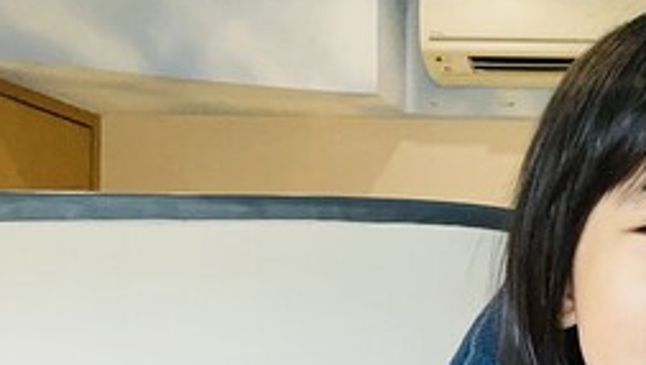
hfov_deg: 22.4
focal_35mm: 84
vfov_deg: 14.2
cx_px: 855
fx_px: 1441
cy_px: 369
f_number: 1.9
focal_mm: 2.69
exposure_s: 1/60
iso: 200
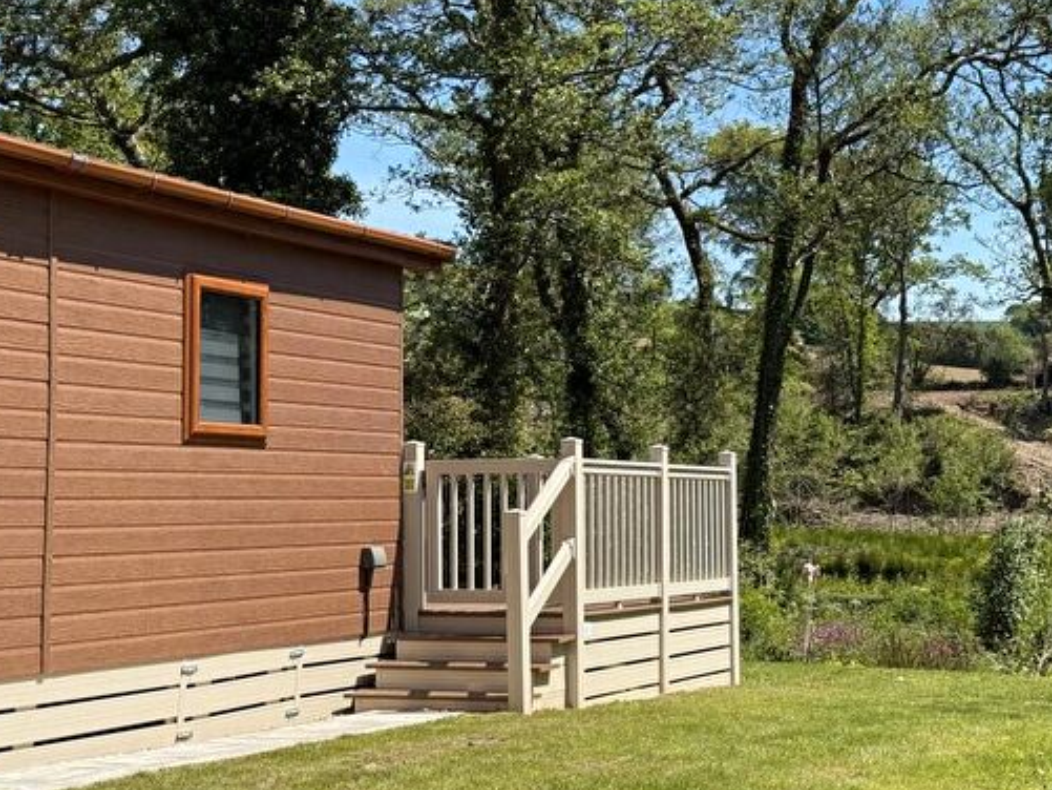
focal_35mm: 67
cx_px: 571
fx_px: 2037
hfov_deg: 28.9
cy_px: 331
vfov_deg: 21.9
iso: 80
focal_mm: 6.76
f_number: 1.78
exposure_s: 1/3891
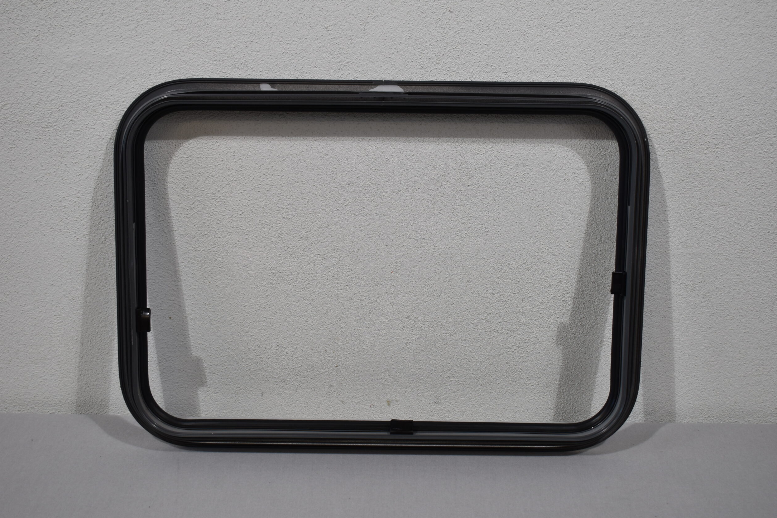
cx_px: 386
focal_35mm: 46
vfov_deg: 29.3
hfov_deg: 42.7
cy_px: 264
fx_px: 993
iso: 320
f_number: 5.6
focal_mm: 30
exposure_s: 1/125
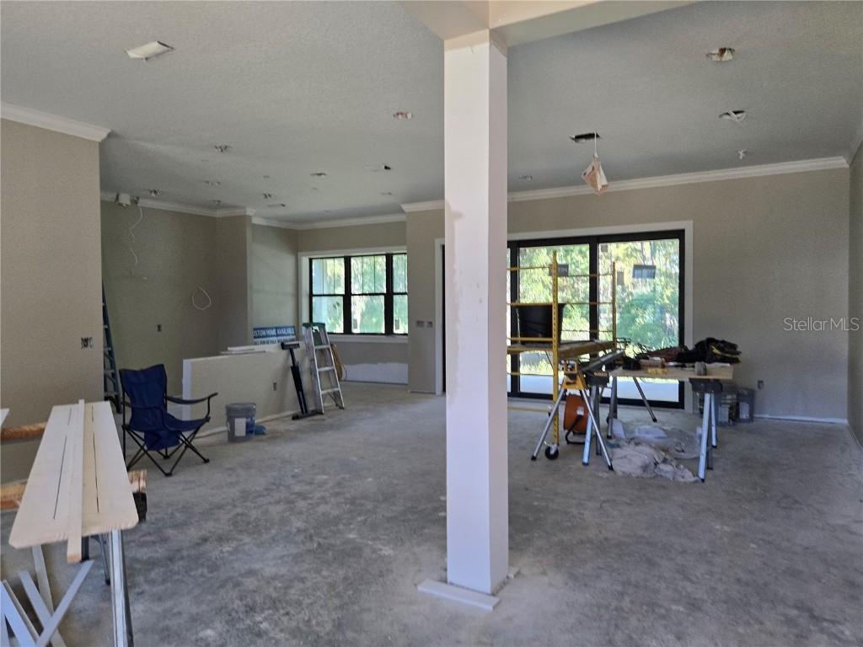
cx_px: 432
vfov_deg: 58.9
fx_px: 573
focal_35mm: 23
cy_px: 324
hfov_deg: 73.9
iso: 200
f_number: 1.8
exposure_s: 1/180
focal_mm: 5.4
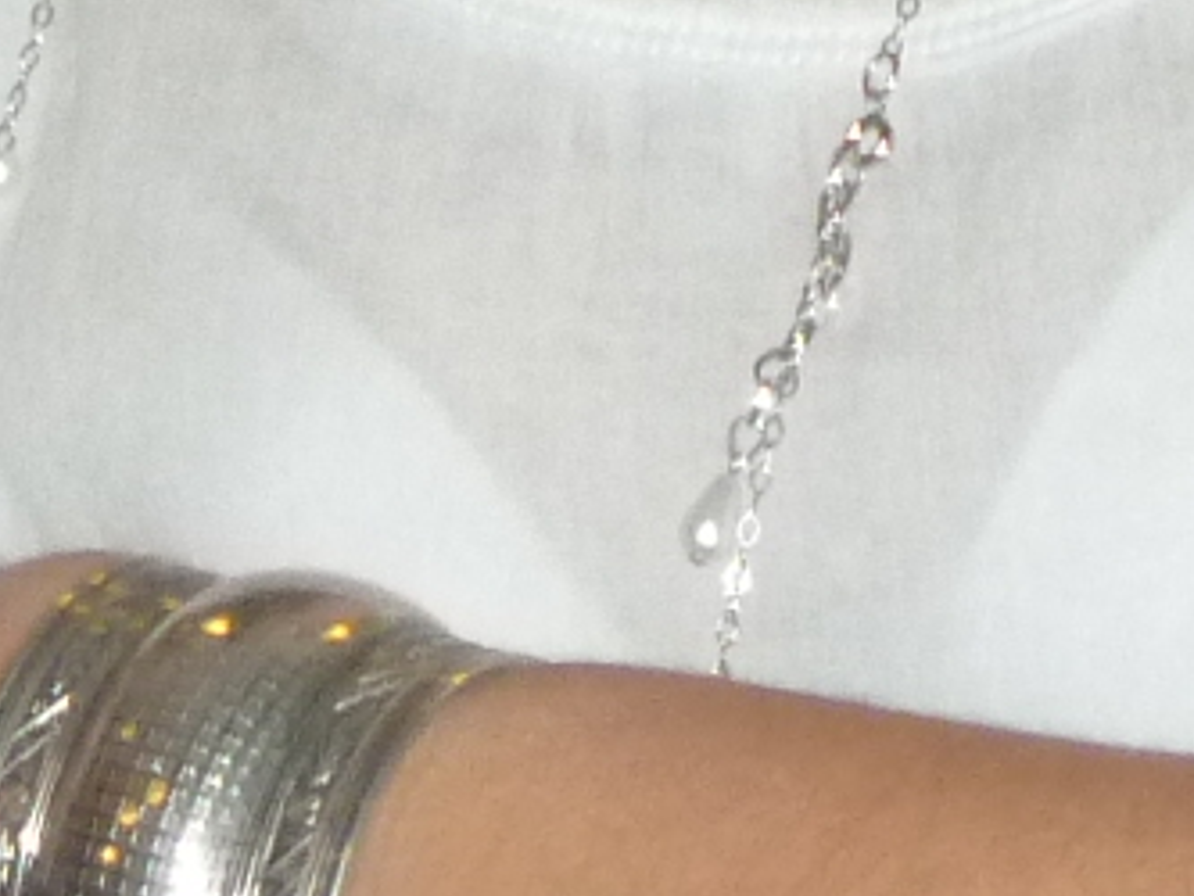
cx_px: -1348
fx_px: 7419
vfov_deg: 6.4
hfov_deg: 8.6
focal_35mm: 215
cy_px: -1616
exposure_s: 1/30
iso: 320
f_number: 3.5
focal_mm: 6.3
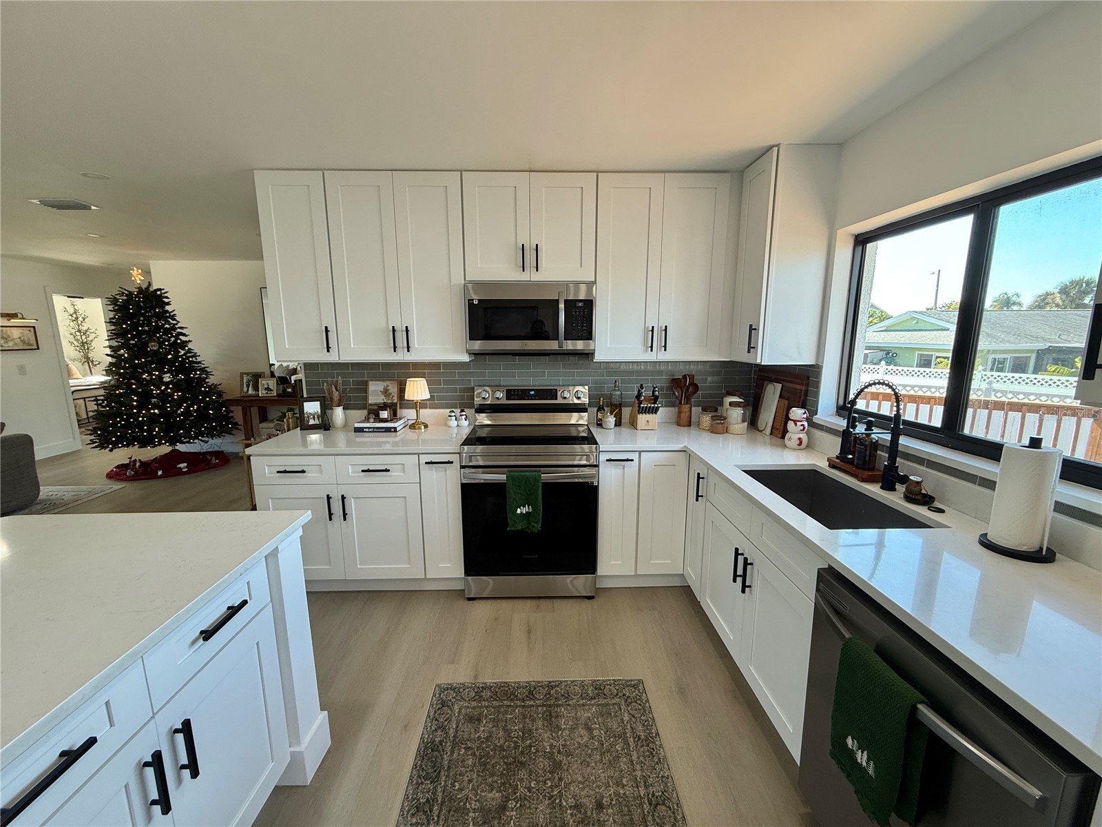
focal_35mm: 14
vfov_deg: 85.7
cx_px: 551
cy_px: 414
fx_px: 446
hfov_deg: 102.1
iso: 125
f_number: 2.2
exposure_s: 1/120
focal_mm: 2.22
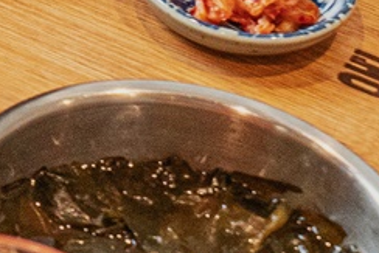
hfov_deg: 6.5
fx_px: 3034
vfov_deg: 4.7
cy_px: -311
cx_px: -803
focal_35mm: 288
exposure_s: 1/125
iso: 800
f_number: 7.1
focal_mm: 44
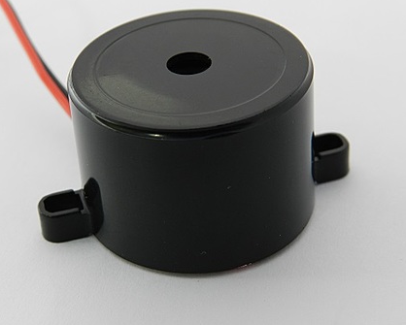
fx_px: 842
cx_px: 202
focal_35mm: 70
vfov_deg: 21.9
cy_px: 160
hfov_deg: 27.1
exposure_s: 1/500
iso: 160
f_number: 4.6
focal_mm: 10.7
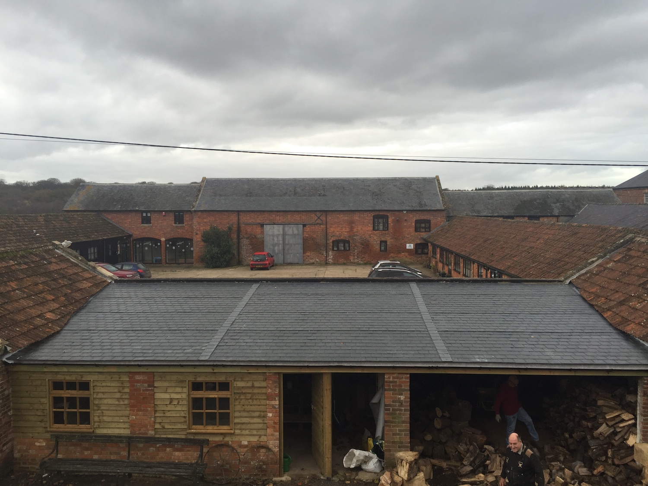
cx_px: 324
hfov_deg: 61.7
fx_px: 543
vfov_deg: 48.2
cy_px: 243
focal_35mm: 29
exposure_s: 1/154
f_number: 2.2
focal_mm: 4.15
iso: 32
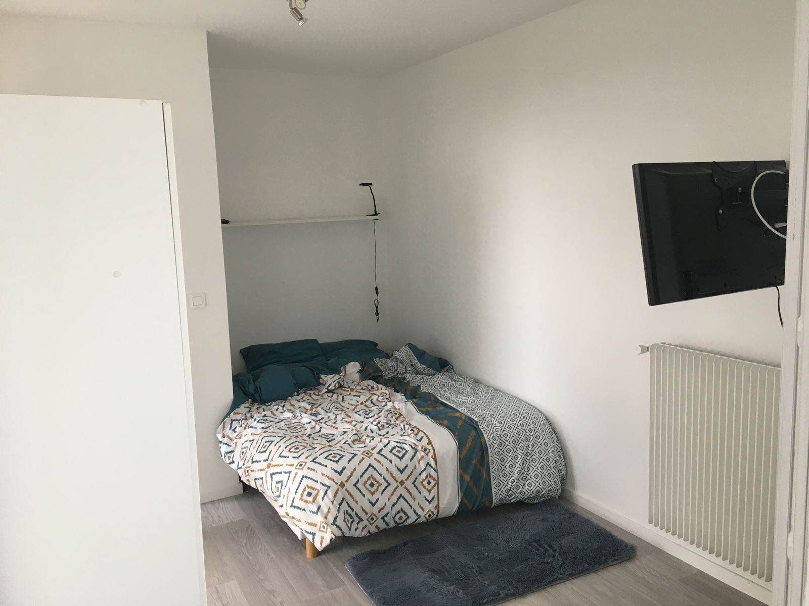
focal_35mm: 29
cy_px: 303
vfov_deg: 48.2
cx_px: 404
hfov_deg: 61.7
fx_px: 678
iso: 64
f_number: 2.2
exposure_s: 1/33
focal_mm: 4.15
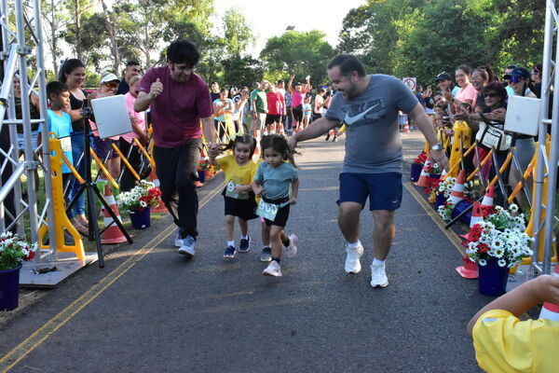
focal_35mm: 36
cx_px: 280
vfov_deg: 36.9
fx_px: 559
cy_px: 186
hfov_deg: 53.1
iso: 3200
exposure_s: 1/250
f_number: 18
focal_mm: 24
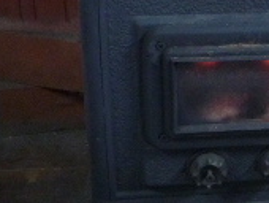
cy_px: 25
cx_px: 318
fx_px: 965
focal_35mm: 124
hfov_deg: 15.3
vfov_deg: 11.9
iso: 400
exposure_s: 1/8
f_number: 3.6
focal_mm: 5.8
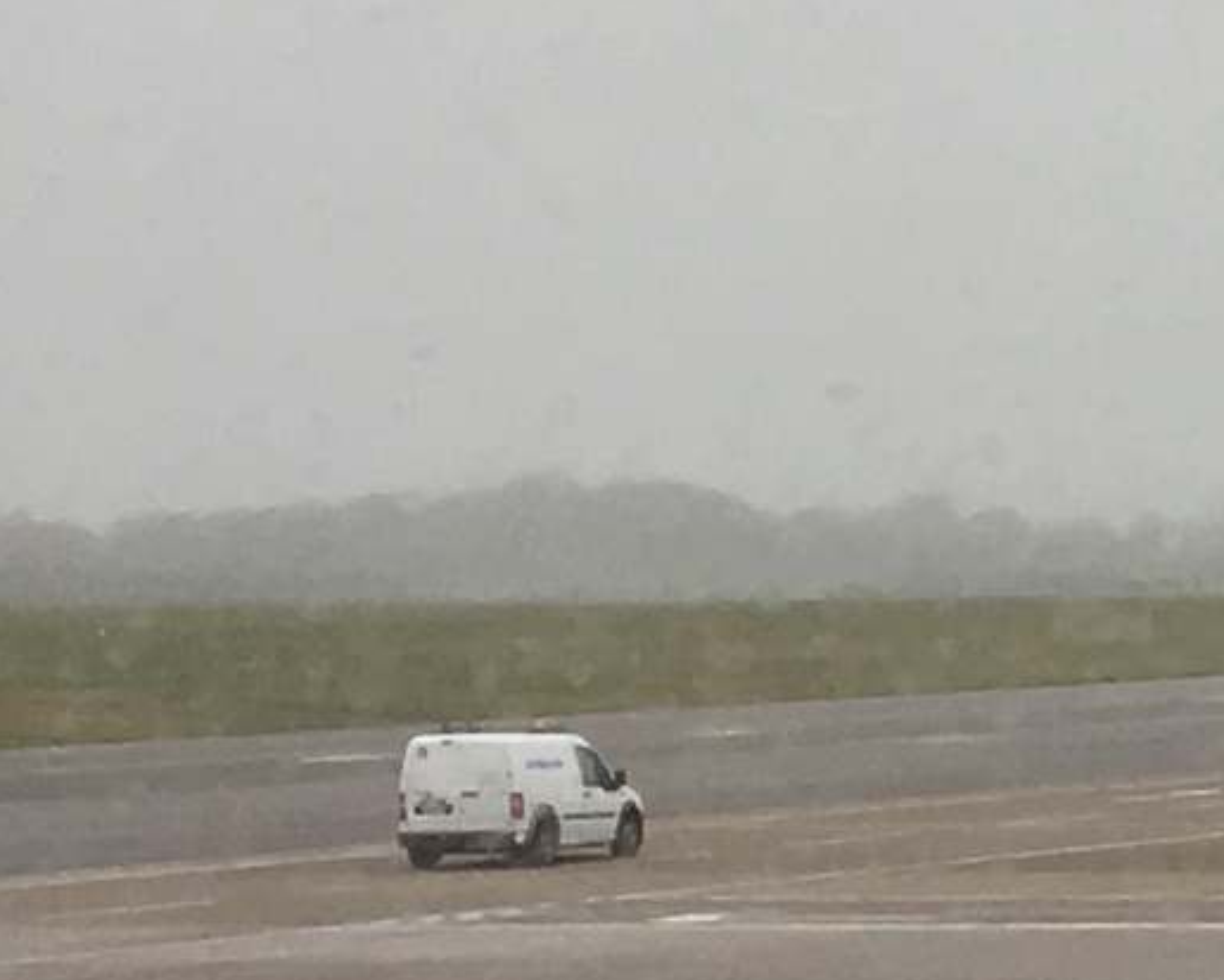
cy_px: 921
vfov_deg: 7.0
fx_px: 8007
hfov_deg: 7.5
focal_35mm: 221
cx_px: 3900
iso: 25
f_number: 2.2
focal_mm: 4.15
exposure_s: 1/356
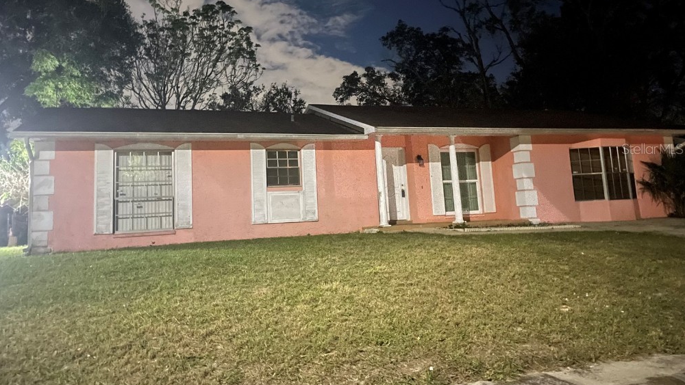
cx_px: 336
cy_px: 148
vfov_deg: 40.0
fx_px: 527
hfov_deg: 66.0
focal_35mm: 29
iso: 1000
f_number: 1.6
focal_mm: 4.2
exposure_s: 1/4
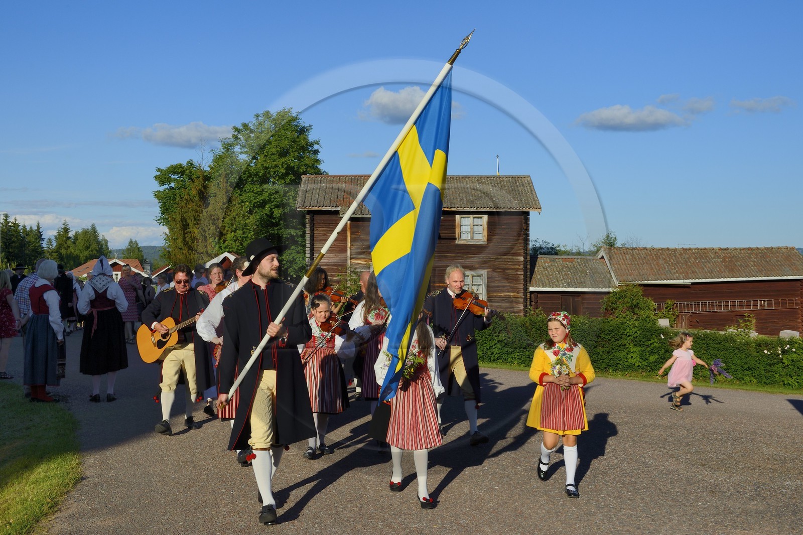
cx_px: 402
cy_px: 268
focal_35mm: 36
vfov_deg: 36.9
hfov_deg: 53.1
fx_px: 803
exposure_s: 1/320
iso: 200
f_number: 14
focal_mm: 36
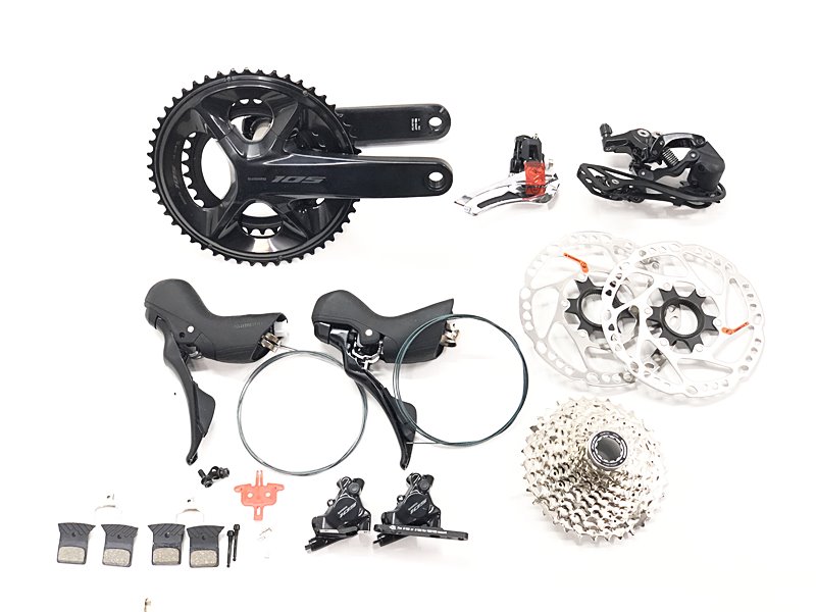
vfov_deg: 28.0
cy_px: 306
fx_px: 1226
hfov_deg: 36.8
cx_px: 408
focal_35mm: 52
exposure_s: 1/33
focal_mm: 6
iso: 125
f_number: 2.4
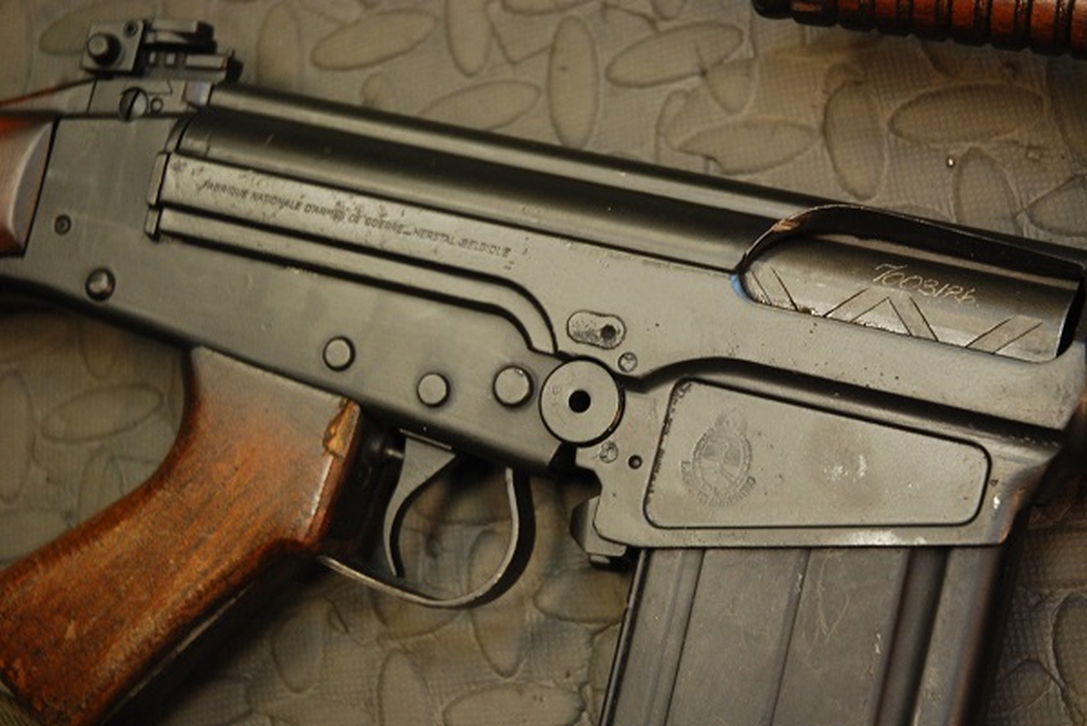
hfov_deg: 26.0
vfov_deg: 17.5
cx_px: 544
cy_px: 363
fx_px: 2357
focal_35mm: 78
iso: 900
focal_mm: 52
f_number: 4.5
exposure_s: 1/30
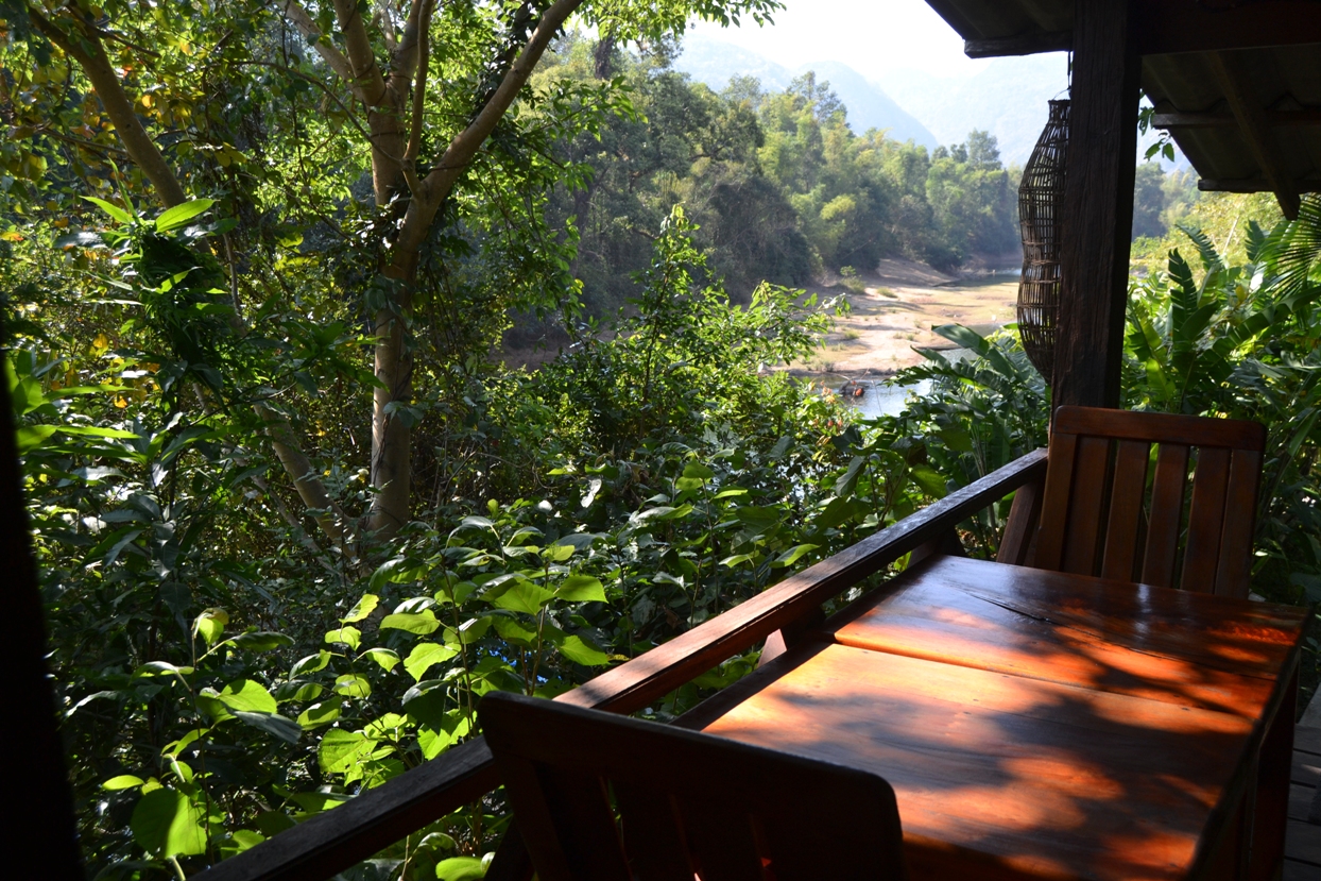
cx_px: 660
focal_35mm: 30
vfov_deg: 43.6
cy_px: 440
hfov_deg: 61.9
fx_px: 1101
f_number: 5.6
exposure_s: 1/125
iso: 125
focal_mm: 20
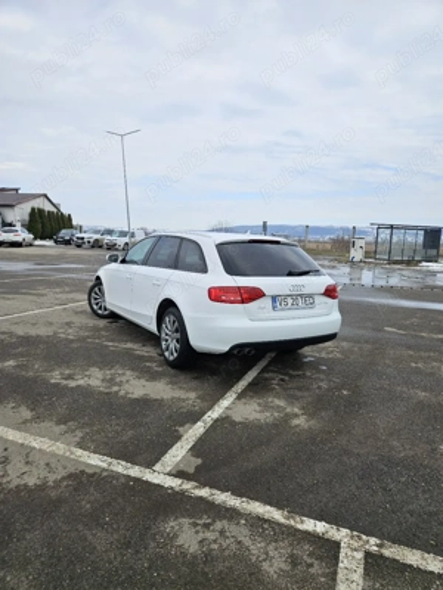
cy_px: 295
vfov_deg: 73.9
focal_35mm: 23
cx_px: 222
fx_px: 392
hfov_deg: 58.9
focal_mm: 5.4
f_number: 1.8
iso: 25
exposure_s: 1/1667
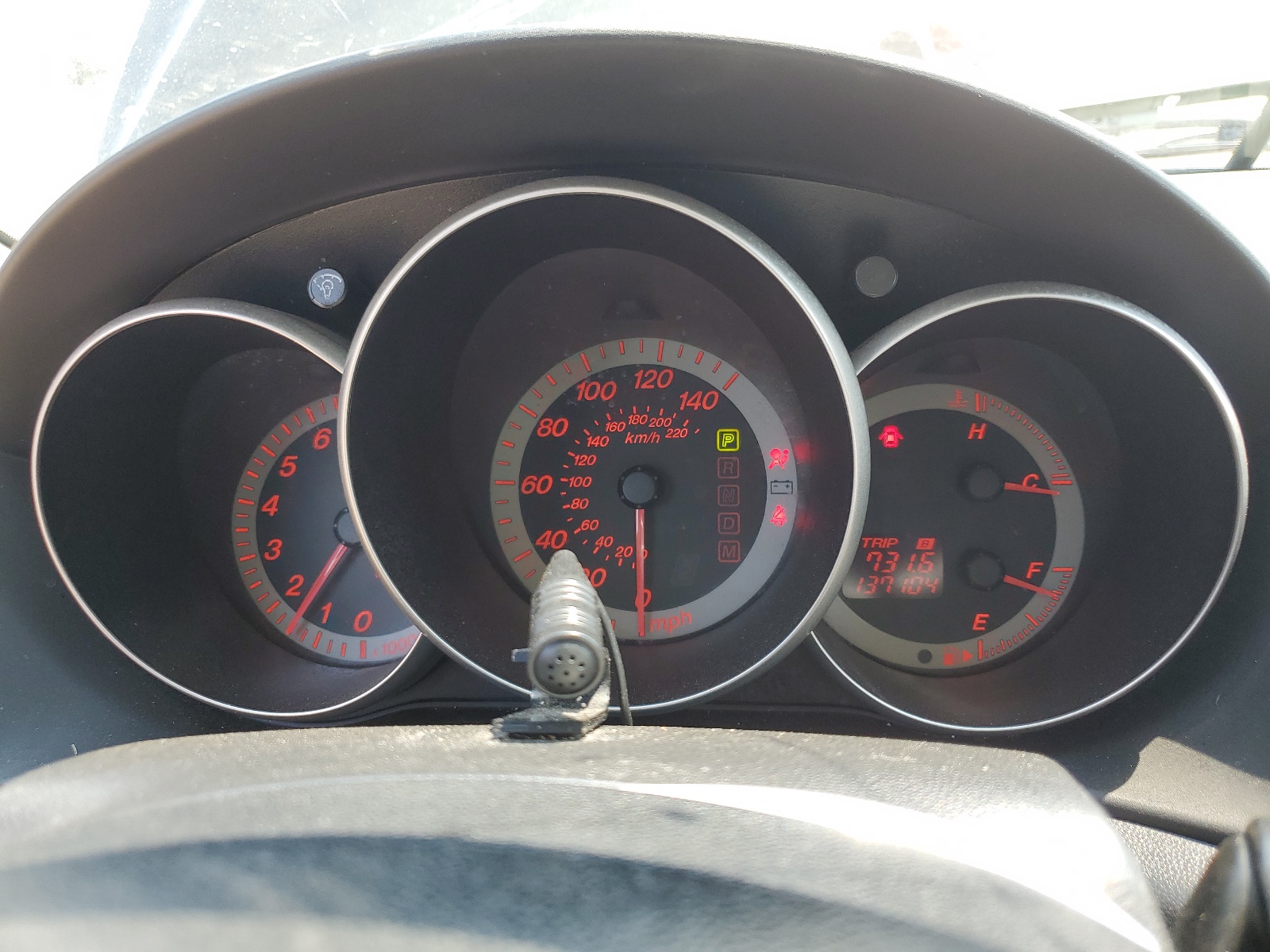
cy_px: 476
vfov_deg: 53.1
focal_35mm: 26
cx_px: 635
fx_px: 954
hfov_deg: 67.3
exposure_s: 1/204
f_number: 1.5
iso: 50
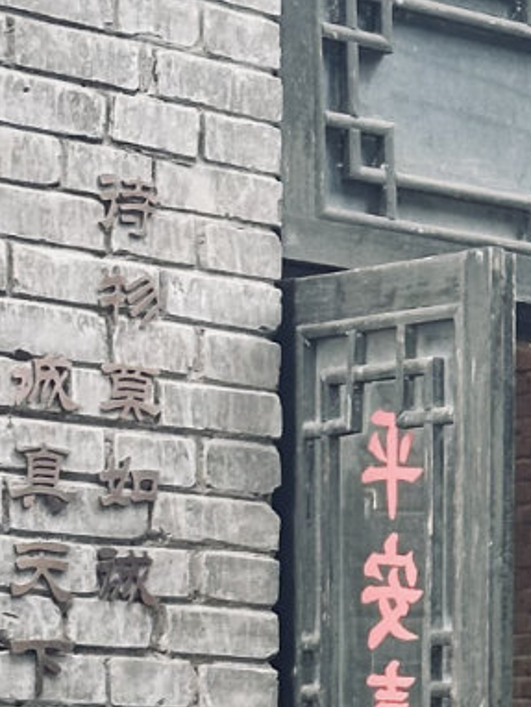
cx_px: 942
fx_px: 4106
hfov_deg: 7.2
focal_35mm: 201
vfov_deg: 9.7
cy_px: 870
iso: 80
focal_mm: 6.9
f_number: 1.8
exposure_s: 1/84
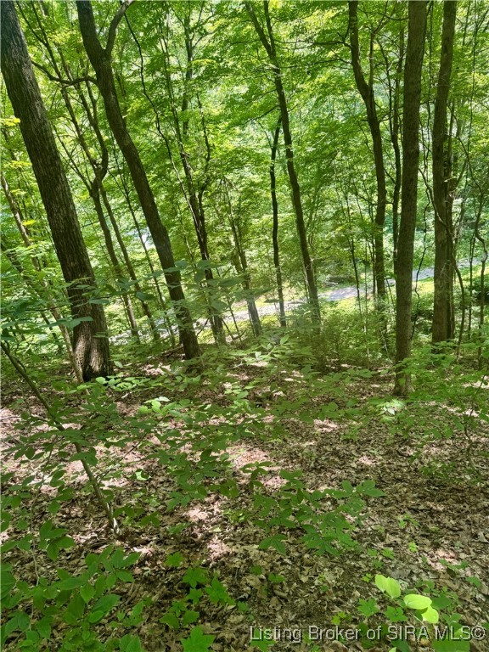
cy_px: 326
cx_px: 244
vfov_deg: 71.6
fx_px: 452
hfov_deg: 56.8
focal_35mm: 24
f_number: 1.78
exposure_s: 1/121
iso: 64
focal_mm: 6.76
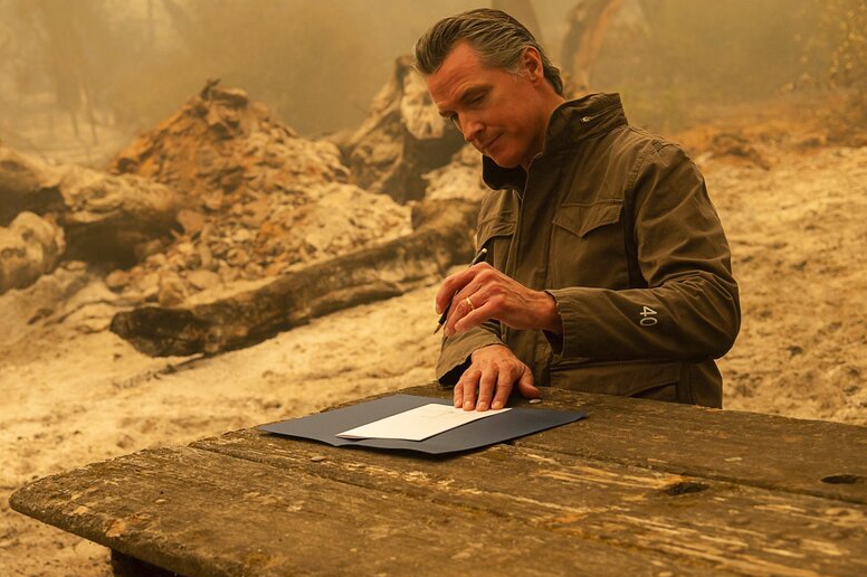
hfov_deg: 30.4
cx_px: 303
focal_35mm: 66
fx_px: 1588
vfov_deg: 20.6
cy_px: 267
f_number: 4.5
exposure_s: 1/500
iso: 1600
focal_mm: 50
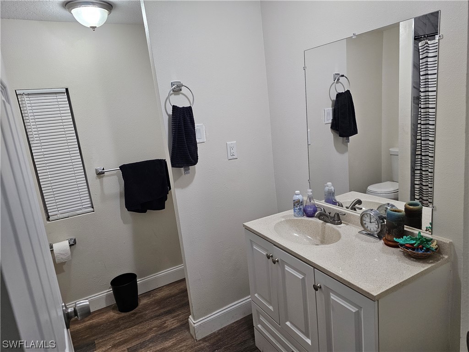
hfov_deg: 73.9
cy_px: 176
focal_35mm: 23
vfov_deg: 58.9
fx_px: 312
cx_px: 234
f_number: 1.7
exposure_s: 1/120
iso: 250
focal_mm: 6.3
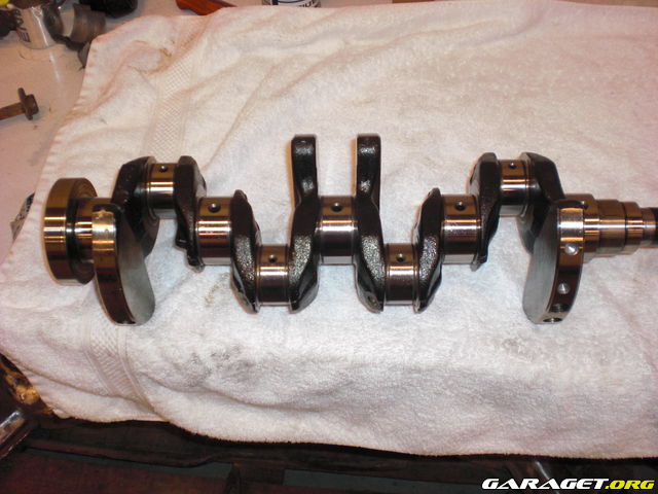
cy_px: 247
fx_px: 722
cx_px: 329
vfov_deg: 37.7
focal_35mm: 38
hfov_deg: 49.0
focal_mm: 6.3
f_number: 3.1
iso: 200
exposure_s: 1/60
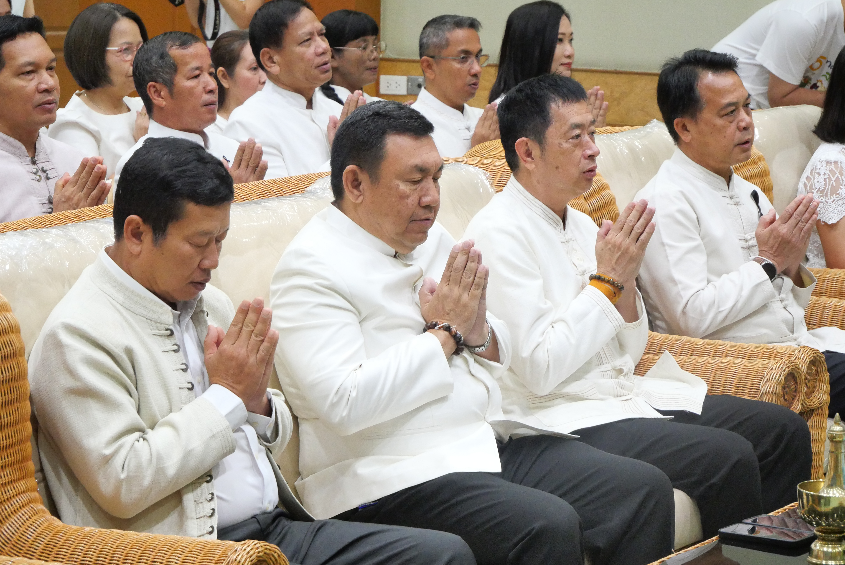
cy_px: 282
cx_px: 422
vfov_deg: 12.7
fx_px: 2536
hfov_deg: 18.9
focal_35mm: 108
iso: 3200
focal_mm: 52
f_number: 5.6
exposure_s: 1/60
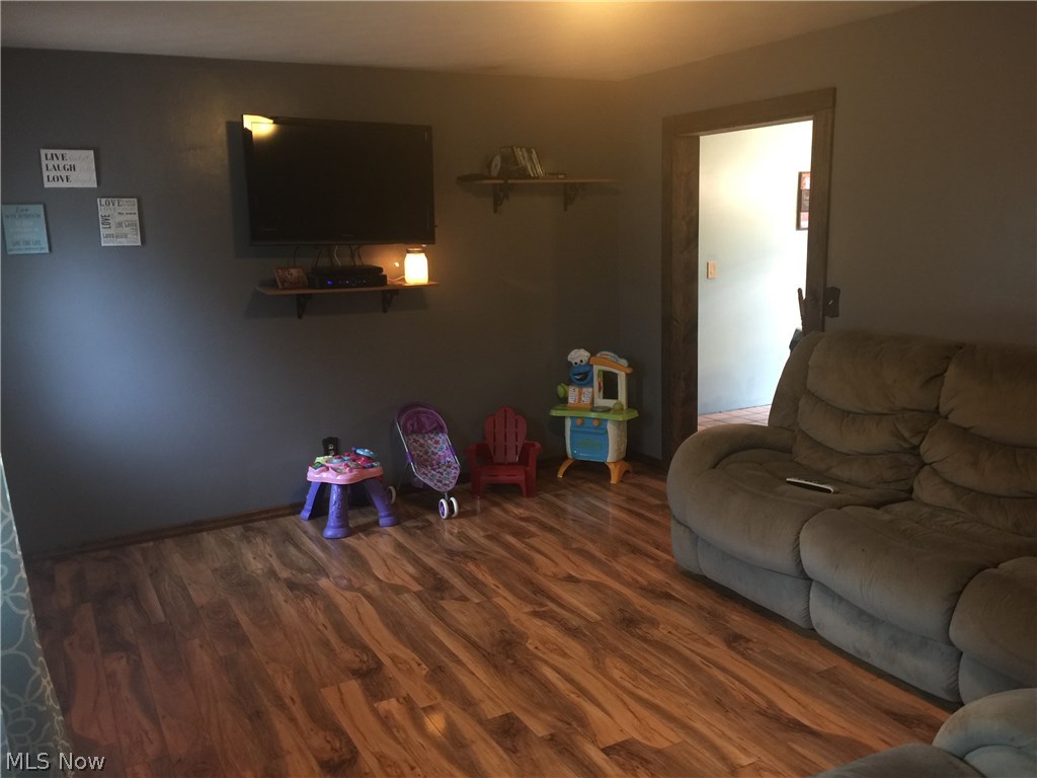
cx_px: 518
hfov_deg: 61.7
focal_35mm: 29
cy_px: 389
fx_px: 869
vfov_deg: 48.2
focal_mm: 4.15
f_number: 2.2
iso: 64
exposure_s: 1/4
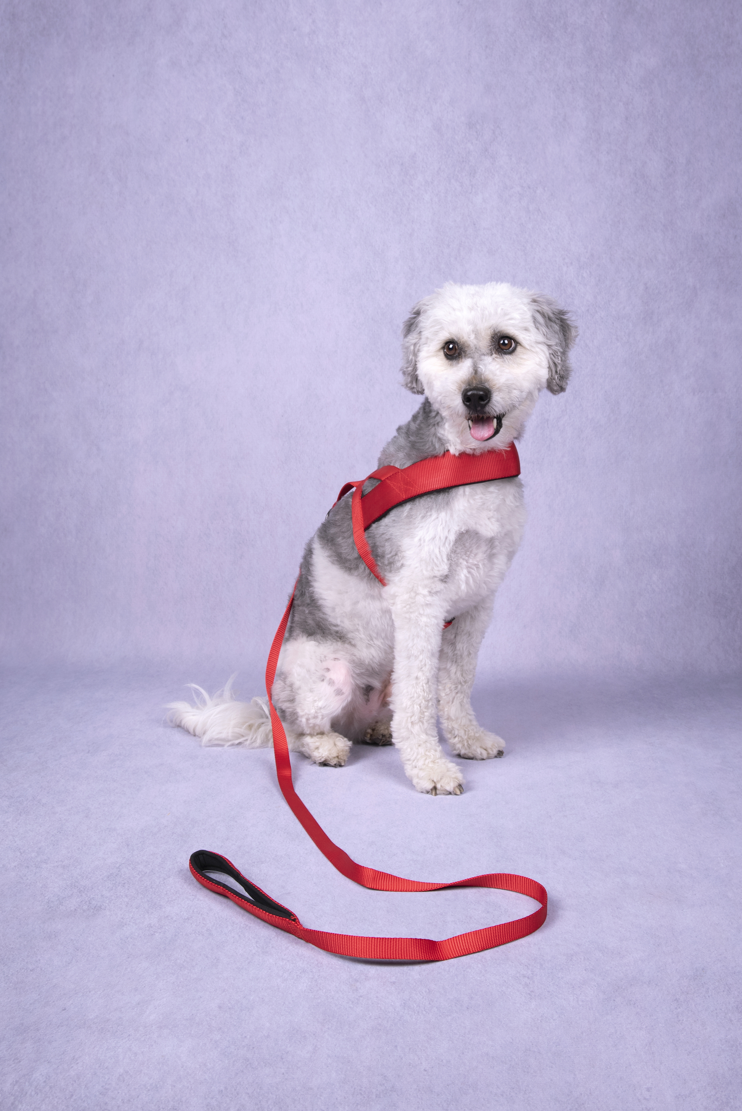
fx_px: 1081
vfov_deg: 54.4
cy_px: 556
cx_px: 371
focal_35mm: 35
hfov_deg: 37.9
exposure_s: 1/100
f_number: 11
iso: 250
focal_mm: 35
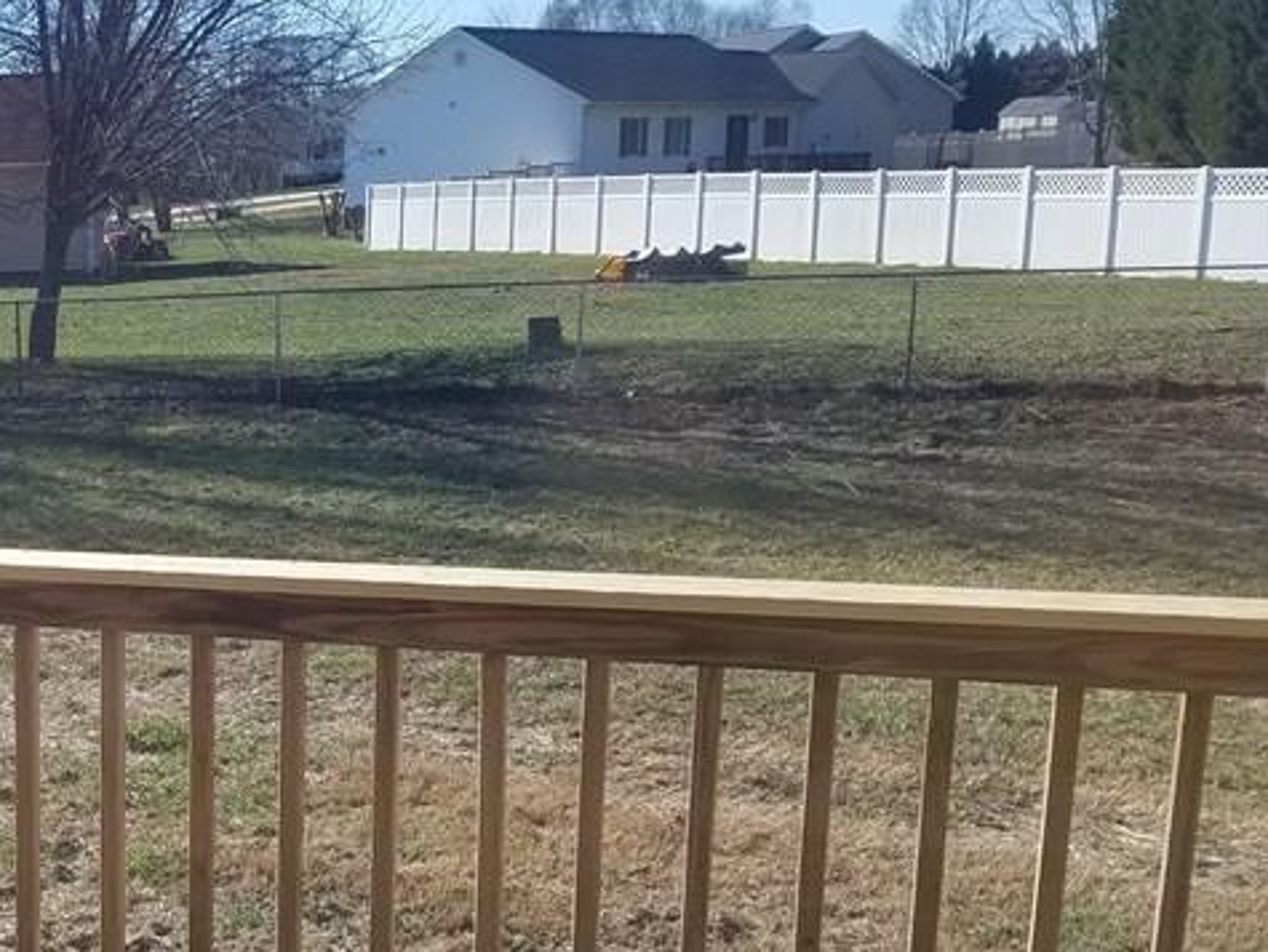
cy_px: 656
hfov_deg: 31.7
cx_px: -3
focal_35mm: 56
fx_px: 2053
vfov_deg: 26.0
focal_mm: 4.2
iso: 50
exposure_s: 1/1932
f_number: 1.7
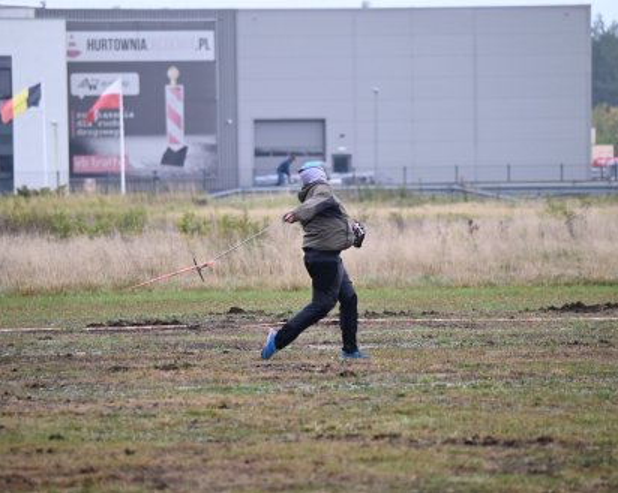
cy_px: 247
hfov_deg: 6.3
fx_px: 5593
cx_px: 299
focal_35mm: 306
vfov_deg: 5.1
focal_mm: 270
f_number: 6
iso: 1250
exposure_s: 1/500
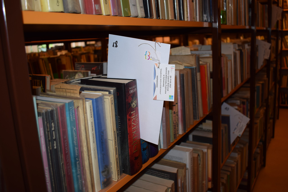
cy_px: 96
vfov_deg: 40.0
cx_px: 144
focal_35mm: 33
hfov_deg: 57.2
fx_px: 264
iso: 400
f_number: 3.8
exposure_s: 1/60
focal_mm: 22
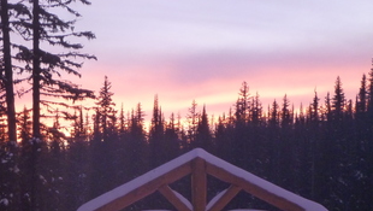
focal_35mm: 172
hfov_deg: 12.5
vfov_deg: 7.1
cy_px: 143
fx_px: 1703
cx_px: 113
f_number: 5.7
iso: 400
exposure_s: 1/13
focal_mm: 17.4
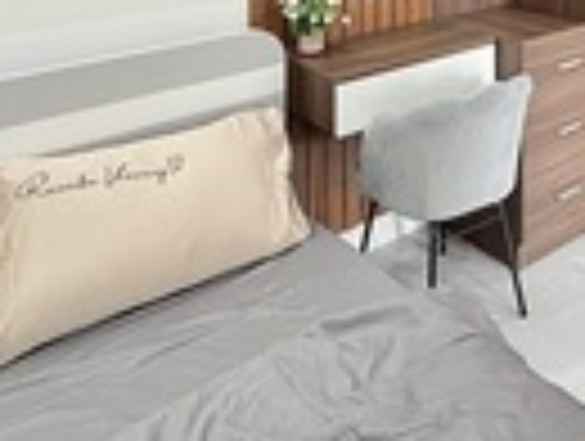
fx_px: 728
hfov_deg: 40.7
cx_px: 518
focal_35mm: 43
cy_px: -158
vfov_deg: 27.2
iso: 250
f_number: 2.2
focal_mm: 2.22
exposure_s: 1/100
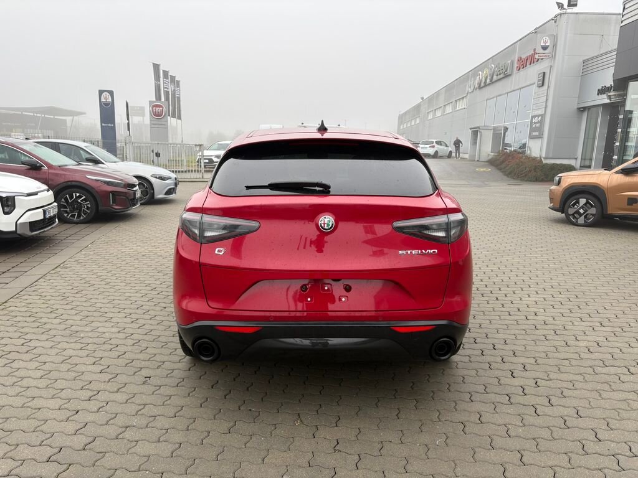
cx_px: 319
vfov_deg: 53.1
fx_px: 479
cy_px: 239
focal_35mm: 26
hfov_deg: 67.3
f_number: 1.6
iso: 40
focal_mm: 5.96
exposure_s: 1/121
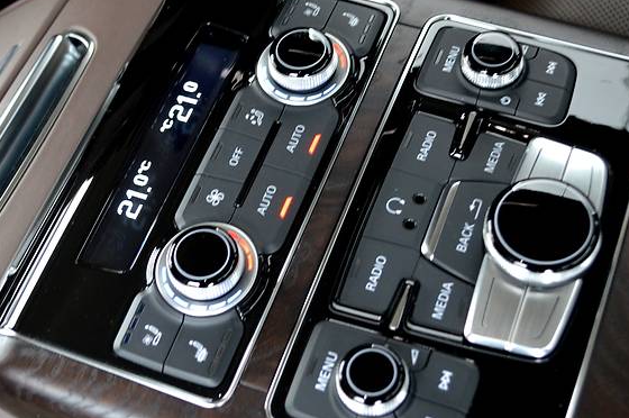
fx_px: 1047
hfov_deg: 33.4
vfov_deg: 22.6
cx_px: 303
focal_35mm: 60
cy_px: 217
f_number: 4.5
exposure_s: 1/15
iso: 560
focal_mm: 28
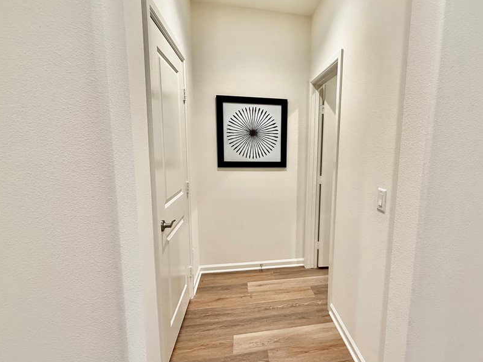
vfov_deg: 71.6
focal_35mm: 18
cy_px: 181
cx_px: 294
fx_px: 251
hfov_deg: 86.4
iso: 200
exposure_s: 1/120
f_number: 2.2
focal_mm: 2.22
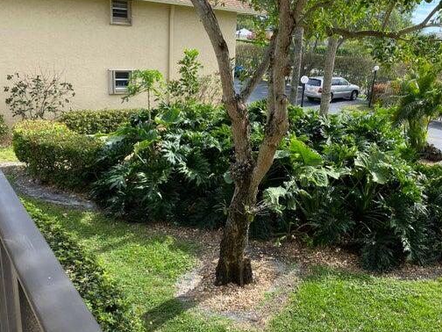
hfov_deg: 54.7
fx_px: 421
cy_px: 165
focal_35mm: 33
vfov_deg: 42.9
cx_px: 279
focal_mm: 4.25
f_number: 1.8
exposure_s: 1/742
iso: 32
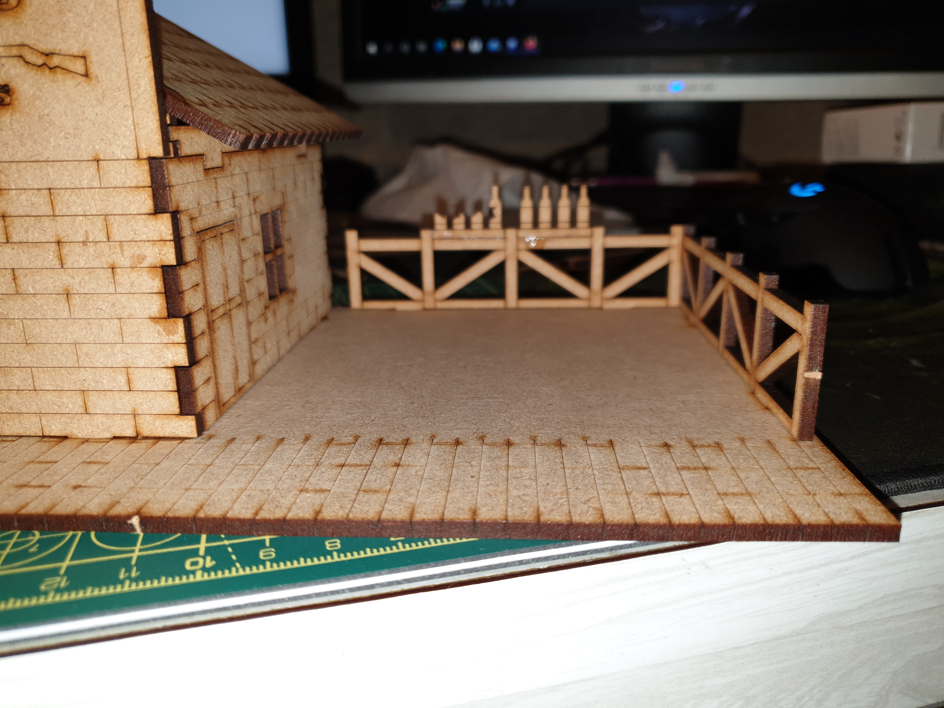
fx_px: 709
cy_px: 354
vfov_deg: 53.1
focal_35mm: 26
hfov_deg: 67.3
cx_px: 472
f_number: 1.5
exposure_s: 1/79
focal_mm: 4.3
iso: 50
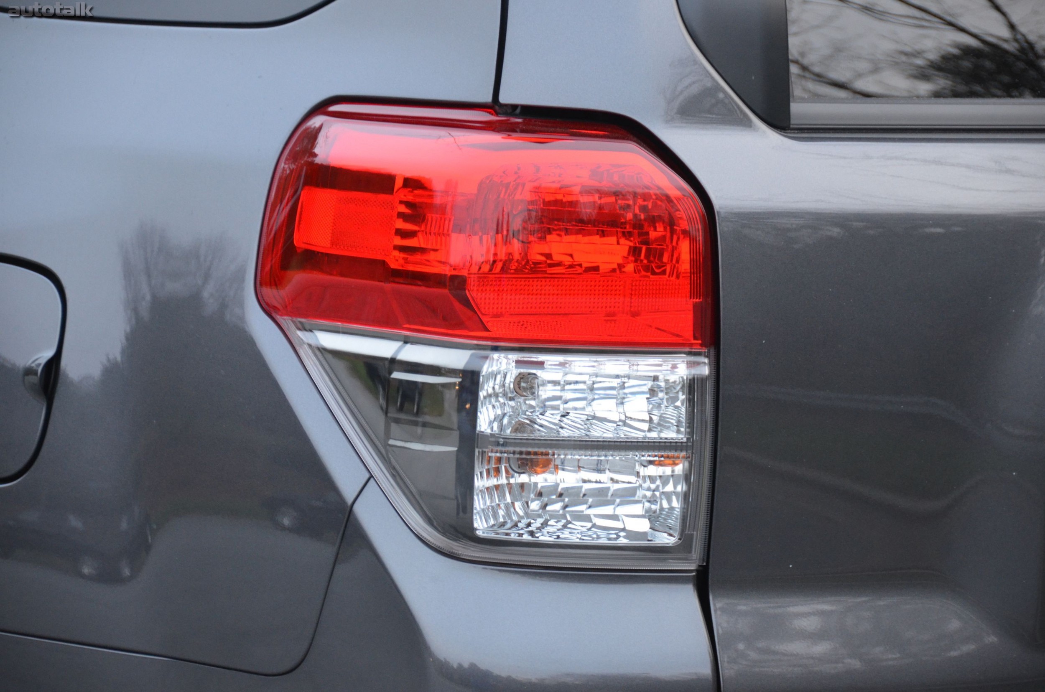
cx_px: 522
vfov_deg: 8.7
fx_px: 4563
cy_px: 346
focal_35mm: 158
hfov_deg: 13.1
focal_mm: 105
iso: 1600
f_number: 5.3
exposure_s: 1/40
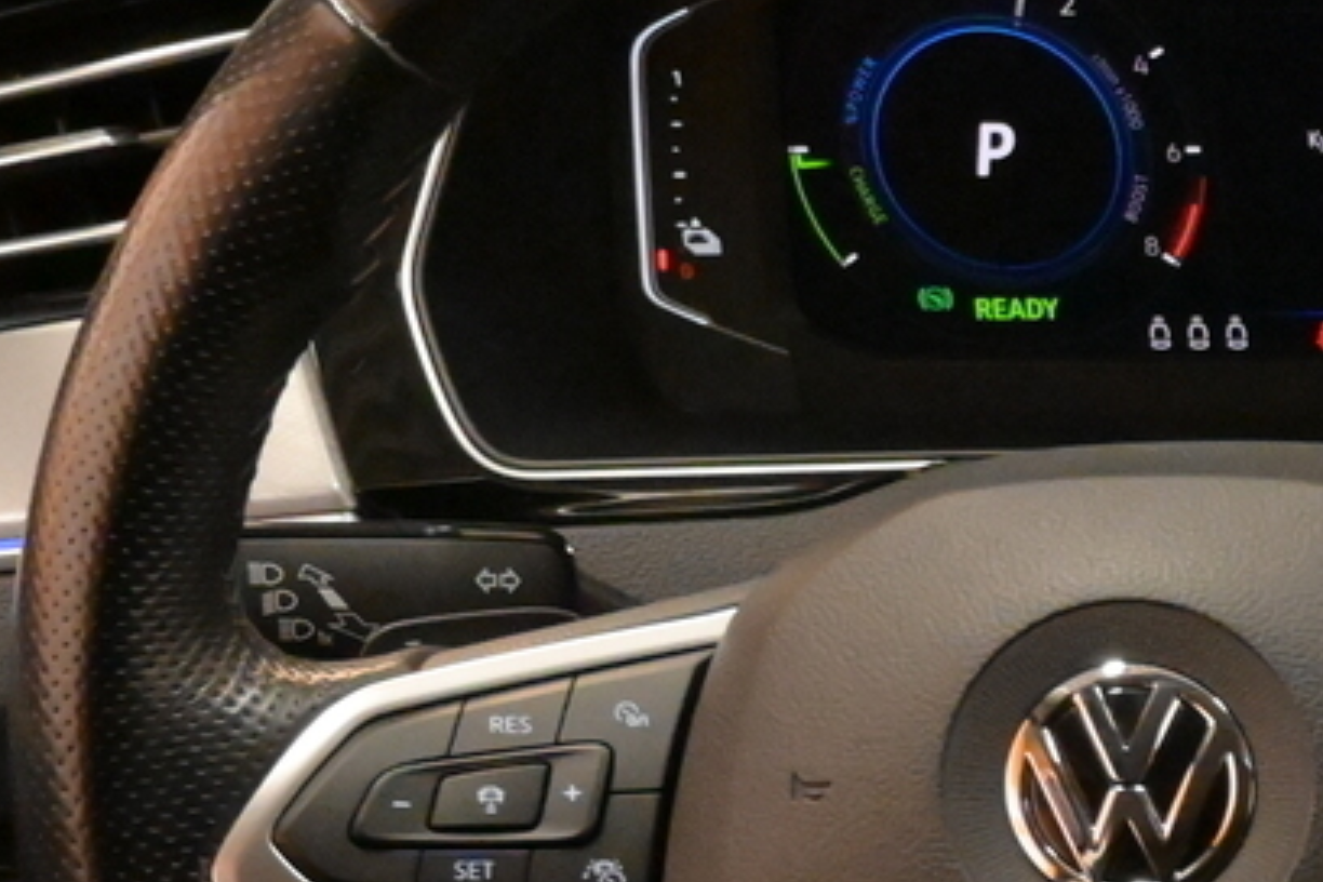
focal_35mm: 143
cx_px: 2523
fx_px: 5255
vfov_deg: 9.3
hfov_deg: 12.8
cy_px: 1339
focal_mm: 24
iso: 8000
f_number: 5
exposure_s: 1/160
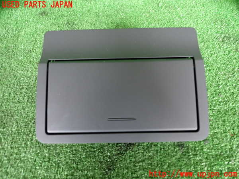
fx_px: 173
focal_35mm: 25
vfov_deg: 54.9
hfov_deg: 69.4
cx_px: 120
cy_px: 90
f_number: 2
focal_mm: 4.5
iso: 320
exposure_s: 1/30
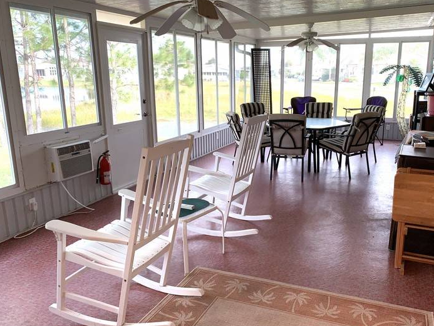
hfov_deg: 59.7
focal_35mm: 30
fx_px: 376
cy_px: 162
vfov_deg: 46.8
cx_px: 249
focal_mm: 4.25
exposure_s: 1/60
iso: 64
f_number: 1.8
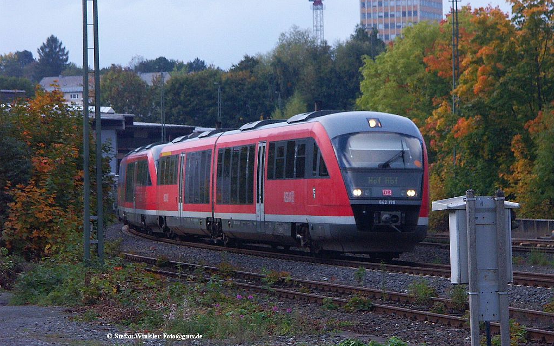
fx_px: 2975
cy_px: 141
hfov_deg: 10.6
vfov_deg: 6.7
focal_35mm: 197
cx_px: 276
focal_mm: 47.21
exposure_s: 1/400
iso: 200
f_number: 4.5
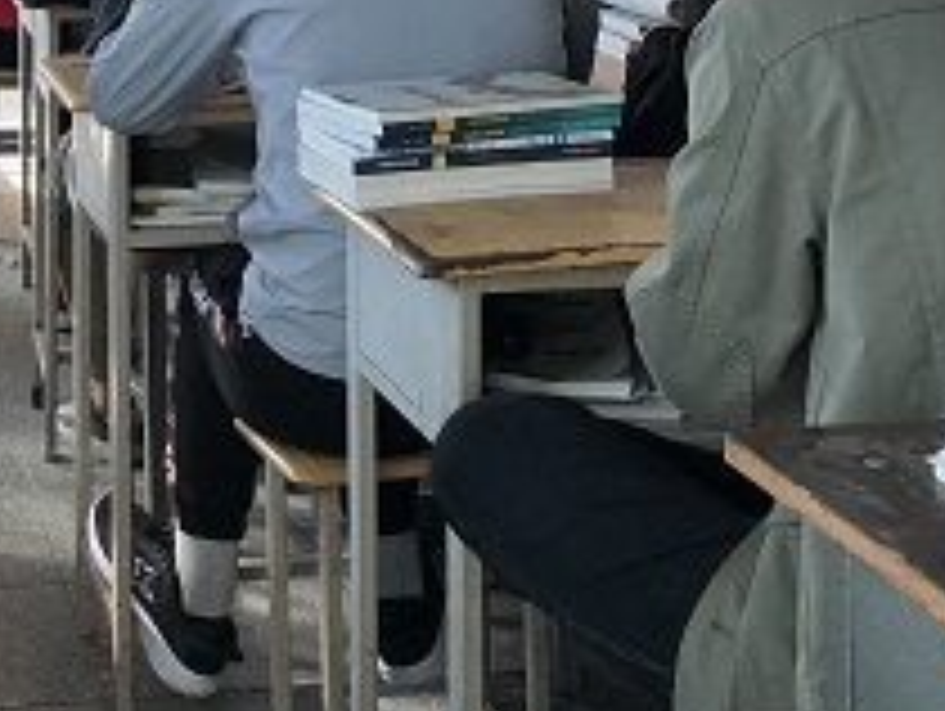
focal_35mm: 80
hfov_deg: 23.8
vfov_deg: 17.3
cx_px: 126
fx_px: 2186
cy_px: -234
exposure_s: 1/30
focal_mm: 4
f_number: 1.8
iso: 25
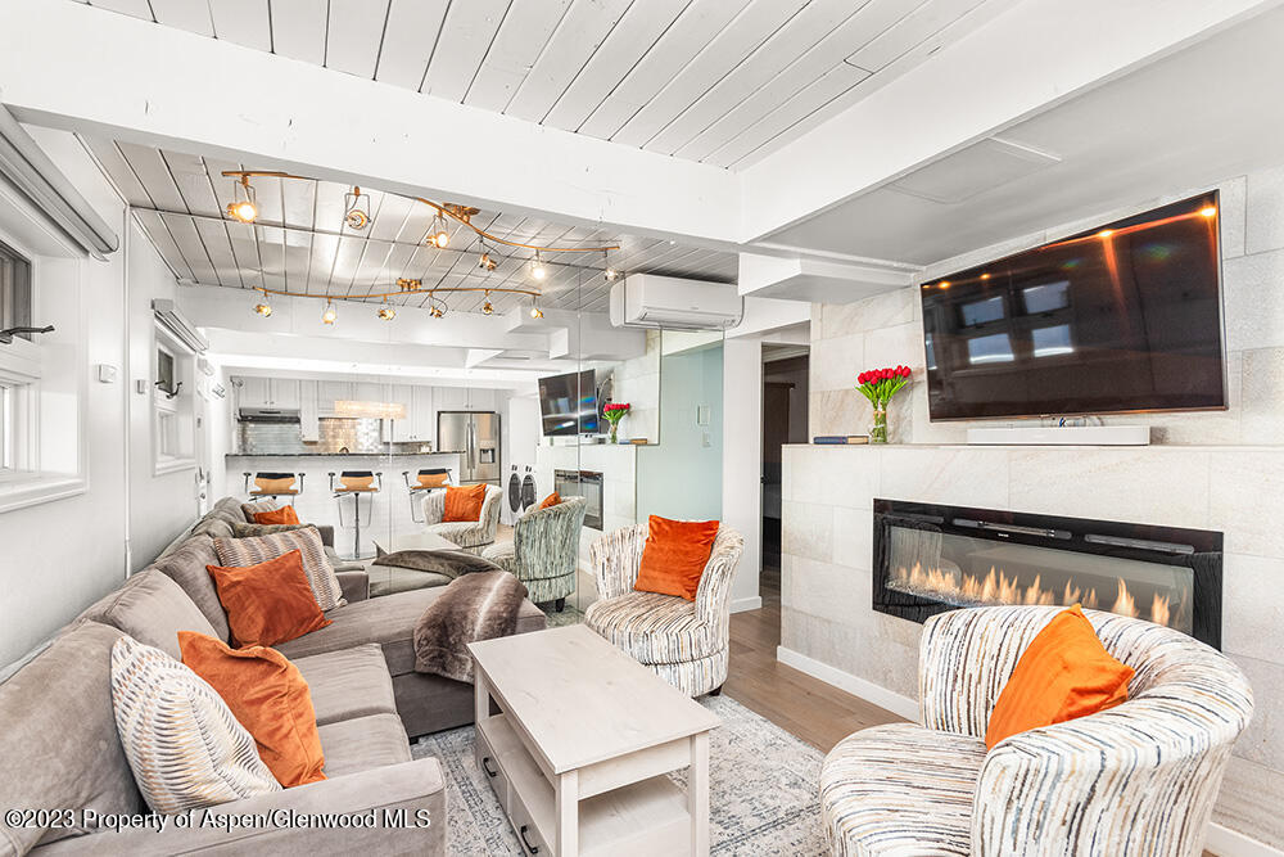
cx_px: 642
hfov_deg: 93.3
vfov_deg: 70.5
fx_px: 606
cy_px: 428
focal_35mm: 17
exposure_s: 1/40
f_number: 7.1
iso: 400
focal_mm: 17
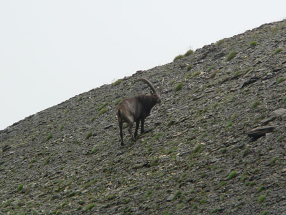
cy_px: 108
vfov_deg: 3.4
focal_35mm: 432
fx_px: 3571
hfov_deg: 4.6
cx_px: 143
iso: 100
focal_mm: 72
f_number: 8
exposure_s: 1/320
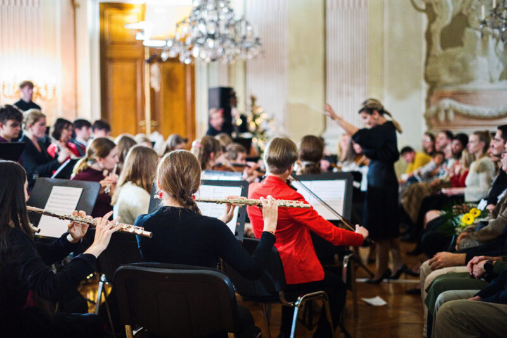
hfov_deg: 39.6
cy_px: 169
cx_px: 254
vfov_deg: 27.0
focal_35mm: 50
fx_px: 704
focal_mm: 50
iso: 12800
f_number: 1.8
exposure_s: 1/800
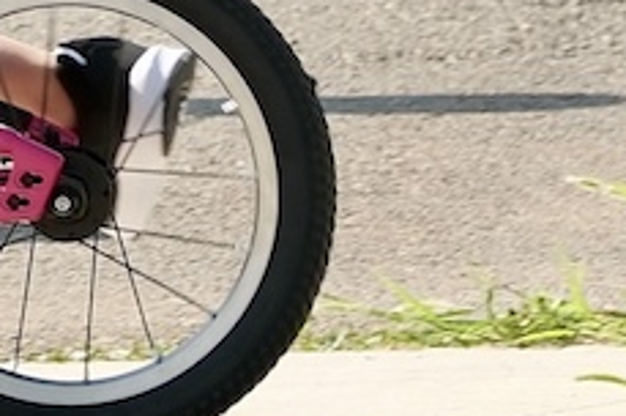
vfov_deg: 1.8
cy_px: -512
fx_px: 12936
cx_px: -506
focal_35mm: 745
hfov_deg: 2.8
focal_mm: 94.5
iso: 125
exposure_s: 1/350
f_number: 4.5
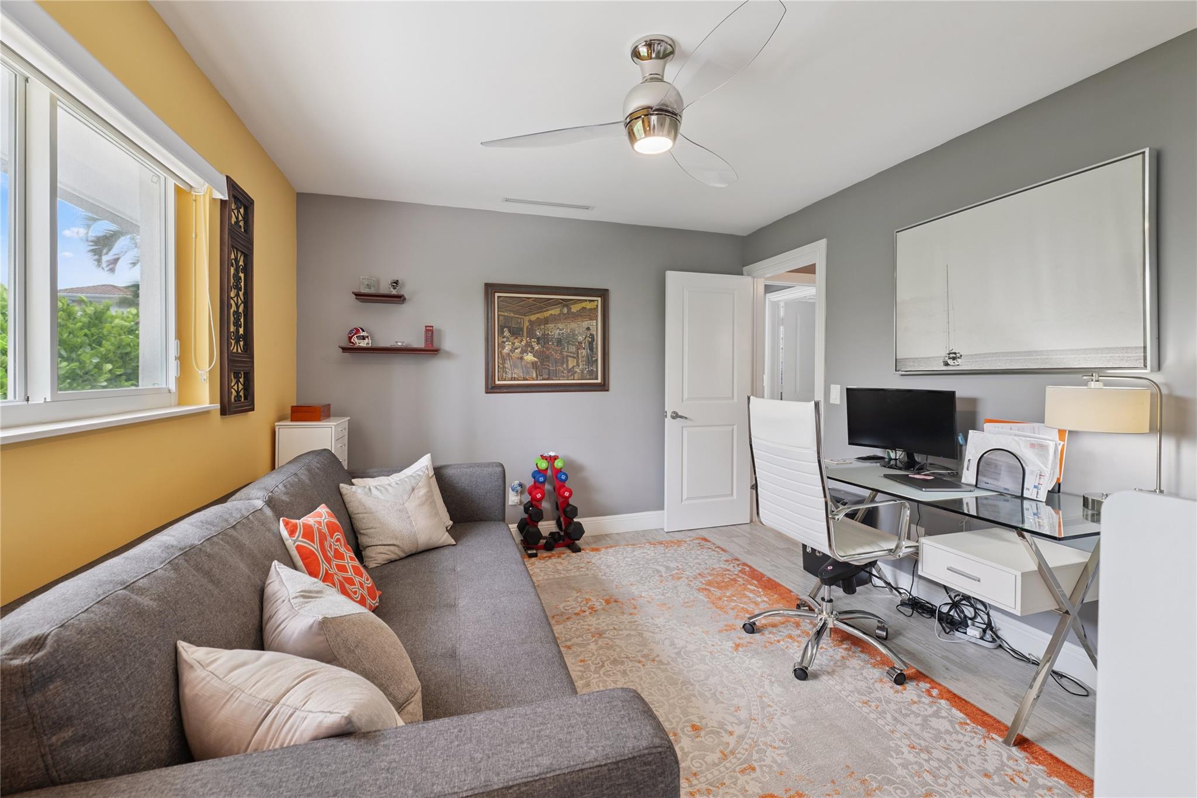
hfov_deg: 100.4
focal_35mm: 15
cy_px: 399
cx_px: 598
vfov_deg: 77.3
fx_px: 499
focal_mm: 15
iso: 250
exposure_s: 1/80
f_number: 7.1
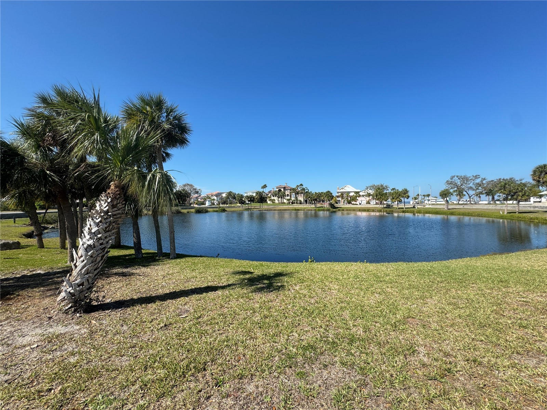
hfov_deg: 102.1
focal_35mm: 14
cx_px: 274
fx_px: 221
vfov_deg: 85.7
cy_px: 205
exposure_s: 1/1160
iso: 40
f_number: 2.2
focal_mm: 2.22
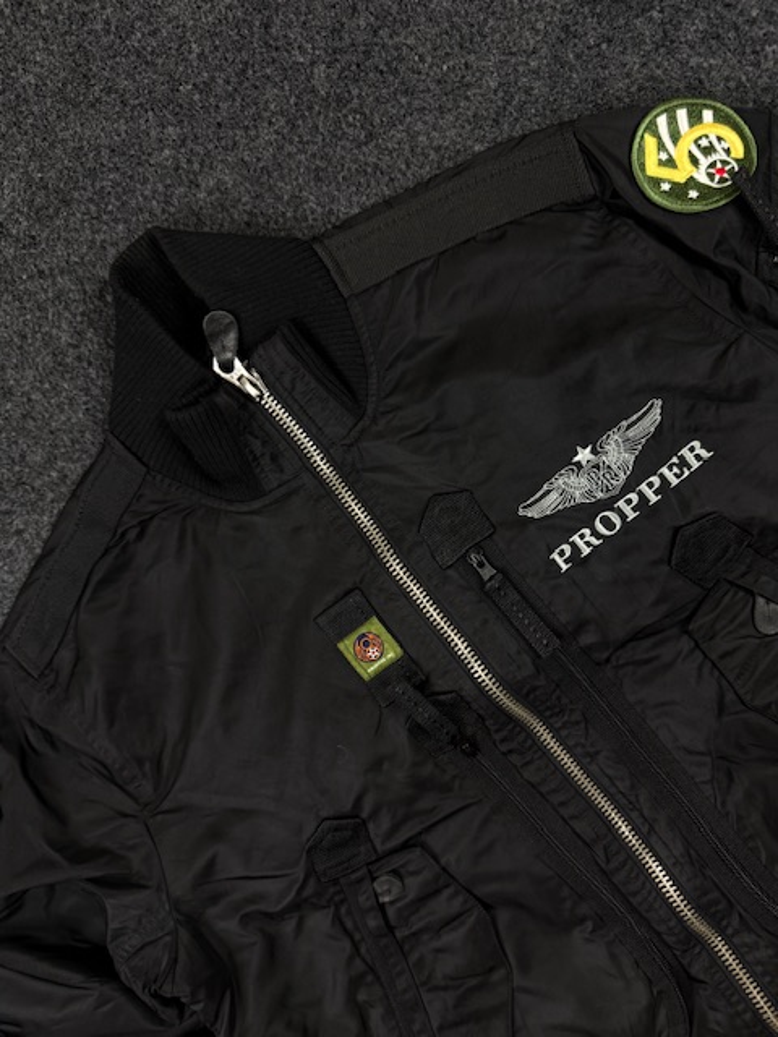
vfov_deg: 71.6
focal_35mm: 24
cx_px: 389
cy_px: 518
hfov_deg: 56.8
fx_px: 719
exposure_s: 1/100
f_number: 1.78
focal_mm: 6.76
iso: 200
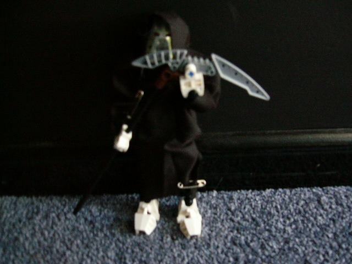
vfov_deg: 40.7
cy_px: 132
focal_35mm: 35
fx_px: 356
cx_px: 176
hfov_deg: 52.6
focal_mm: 5.8
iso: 200
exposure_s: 1/8
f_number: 2.8
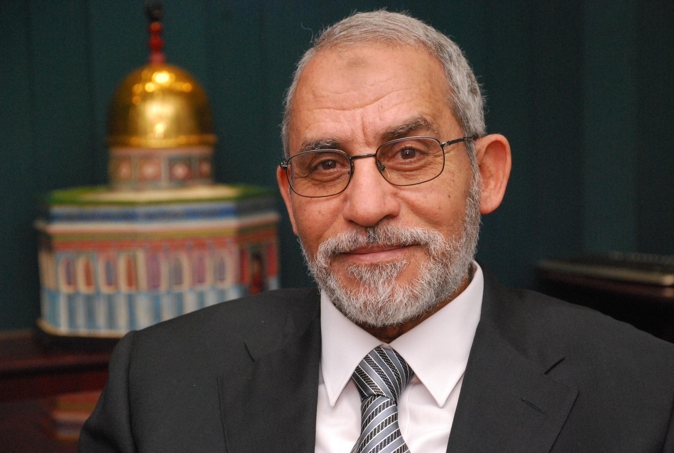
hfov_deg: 17.0
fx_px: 2251
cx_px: 337
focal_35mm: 120
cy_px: 226
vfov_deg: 11.5
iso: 1600
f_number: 5.6
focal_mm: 80
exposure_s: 1/160
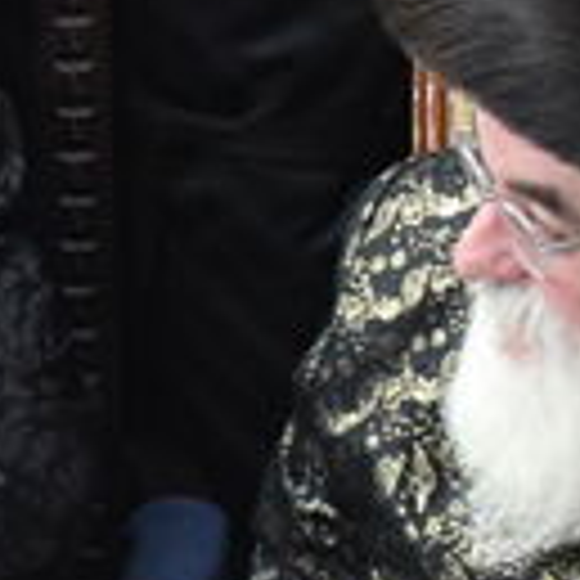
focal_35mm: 229
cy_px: 169
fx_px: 4341
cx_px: -679
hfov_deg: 7.3
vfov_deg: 7.6
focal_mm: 34
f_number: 6.3
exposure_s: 1/125
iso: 4000
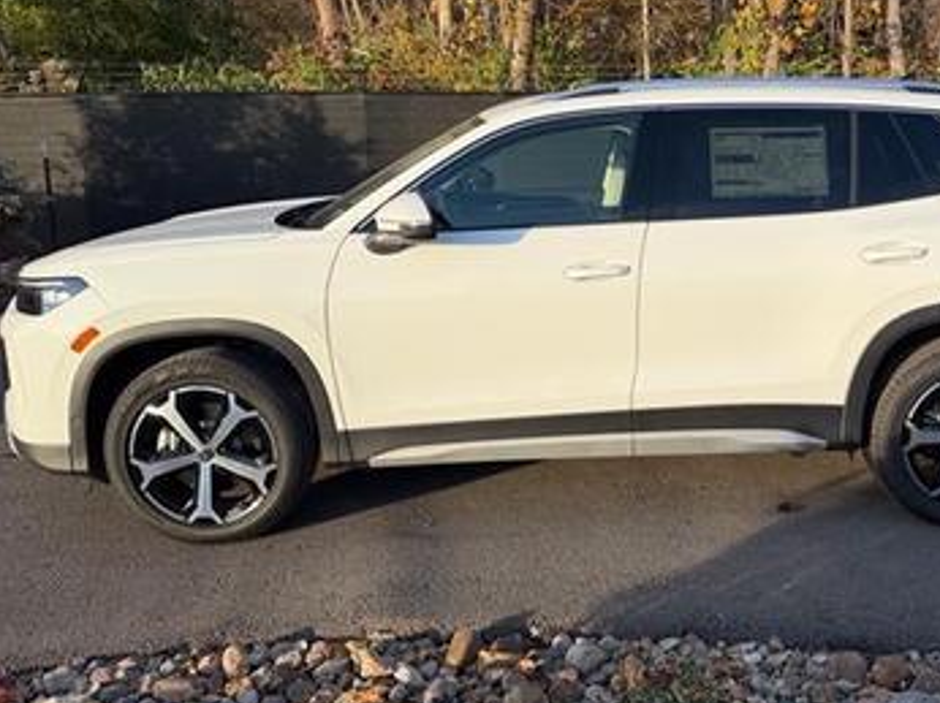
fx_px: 950
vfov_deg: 40.6
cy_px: 301
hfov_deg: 52.0
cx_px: 595
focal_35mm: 35
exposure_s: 1/2000
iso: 80
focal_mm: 6.76
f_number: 1.78
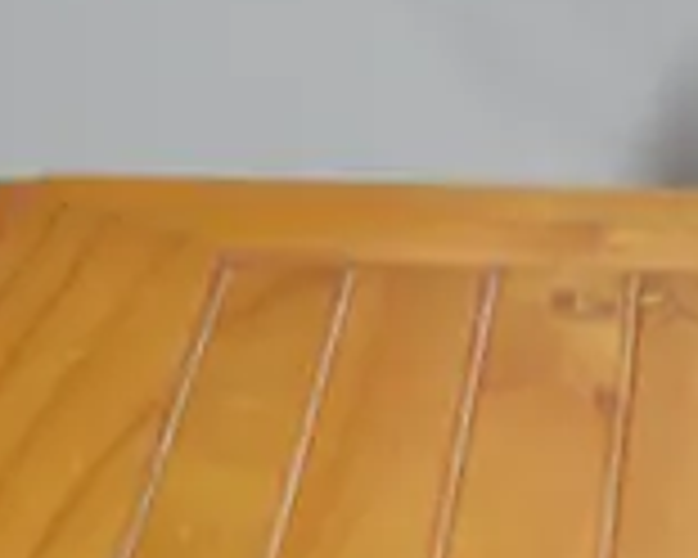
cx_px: 880
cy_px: 1732
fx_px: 3739
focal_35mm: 181
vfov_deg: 7.4
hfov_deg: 10.5
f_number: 3.5
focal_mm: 14
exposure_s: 1/60
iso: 200
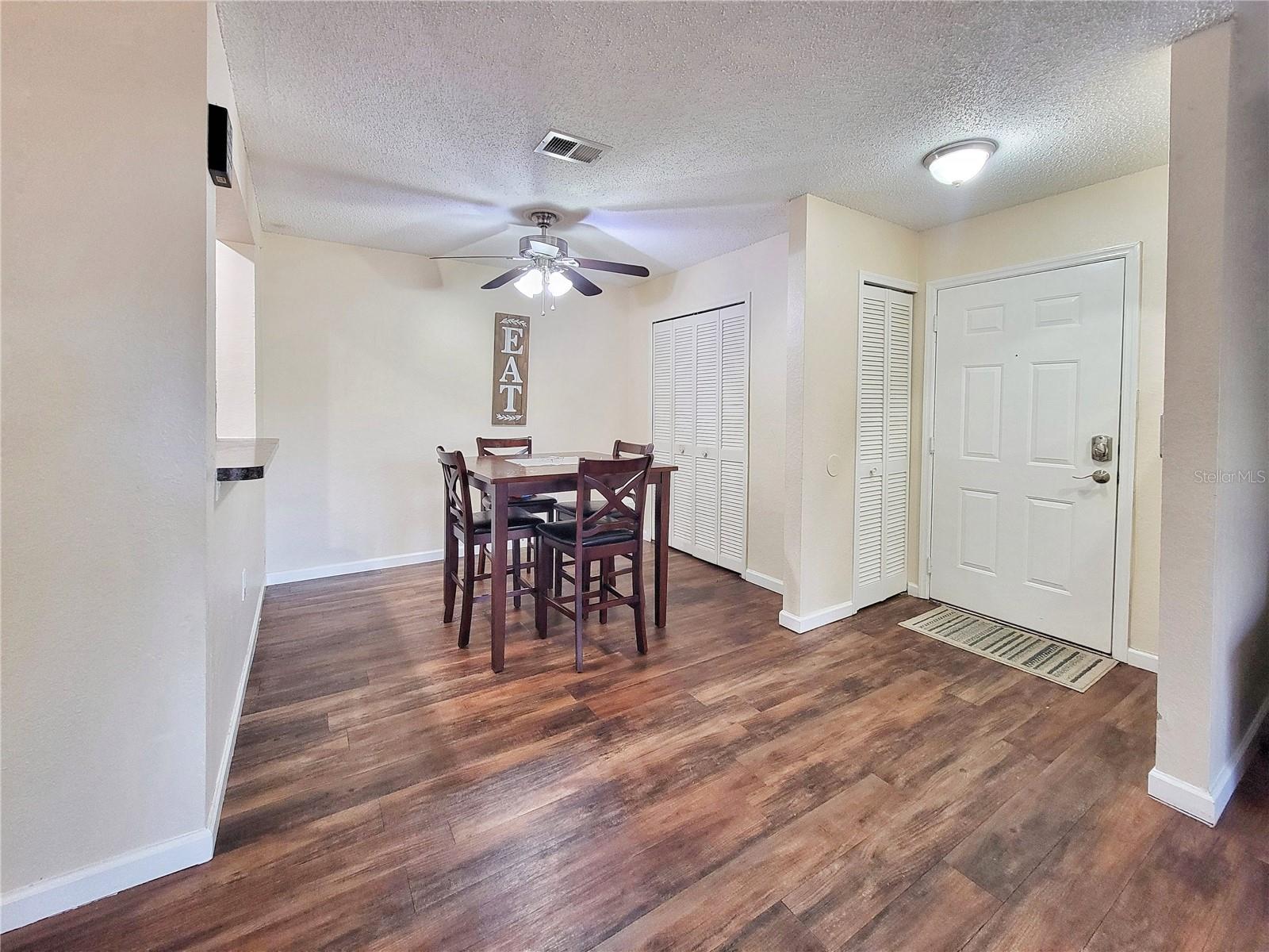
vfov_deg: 89.9
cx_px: 634
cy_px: 476
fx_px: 477
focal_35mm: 13
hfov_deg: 106.2
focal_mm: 2.2
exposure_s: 1/40
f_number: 2.2
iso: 320
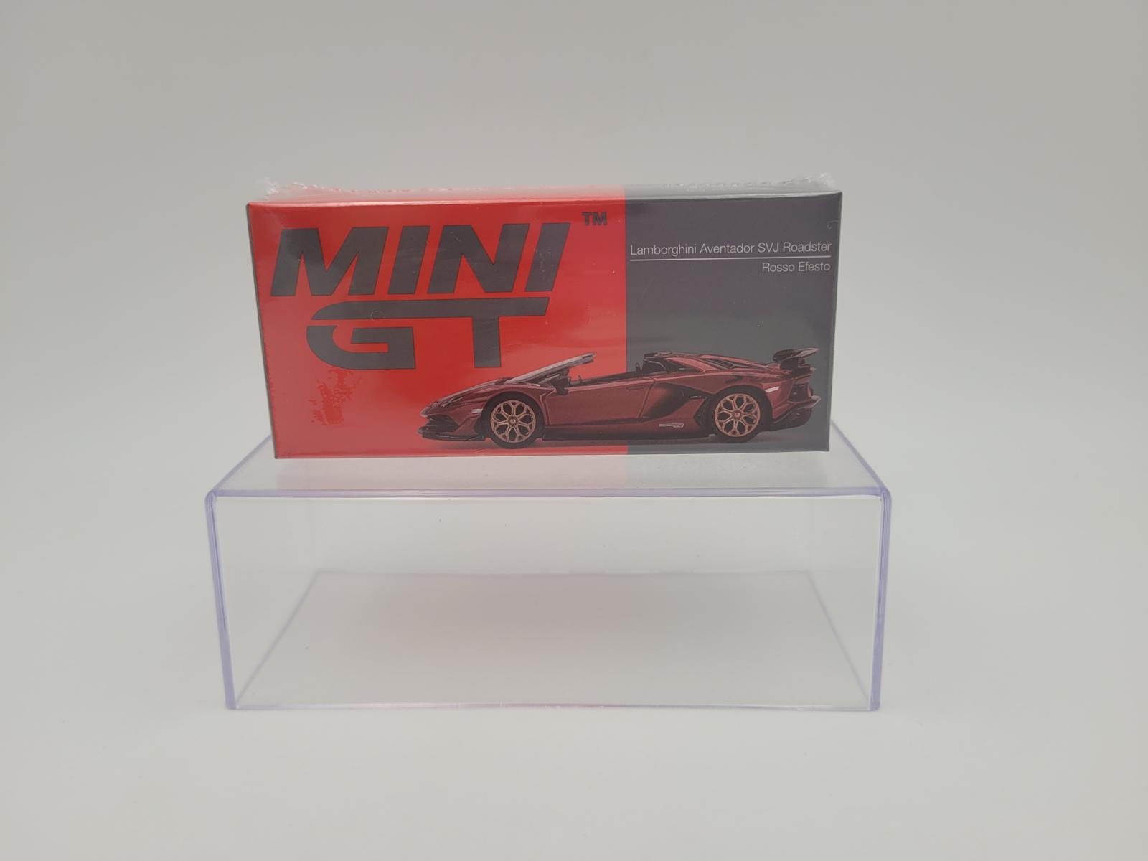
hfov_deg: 67.3
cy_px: 430
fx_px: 862
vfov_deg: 53.1
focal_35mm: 26
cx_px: 574
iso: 40
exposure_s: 1/426
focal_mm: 5.4
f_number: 1.8
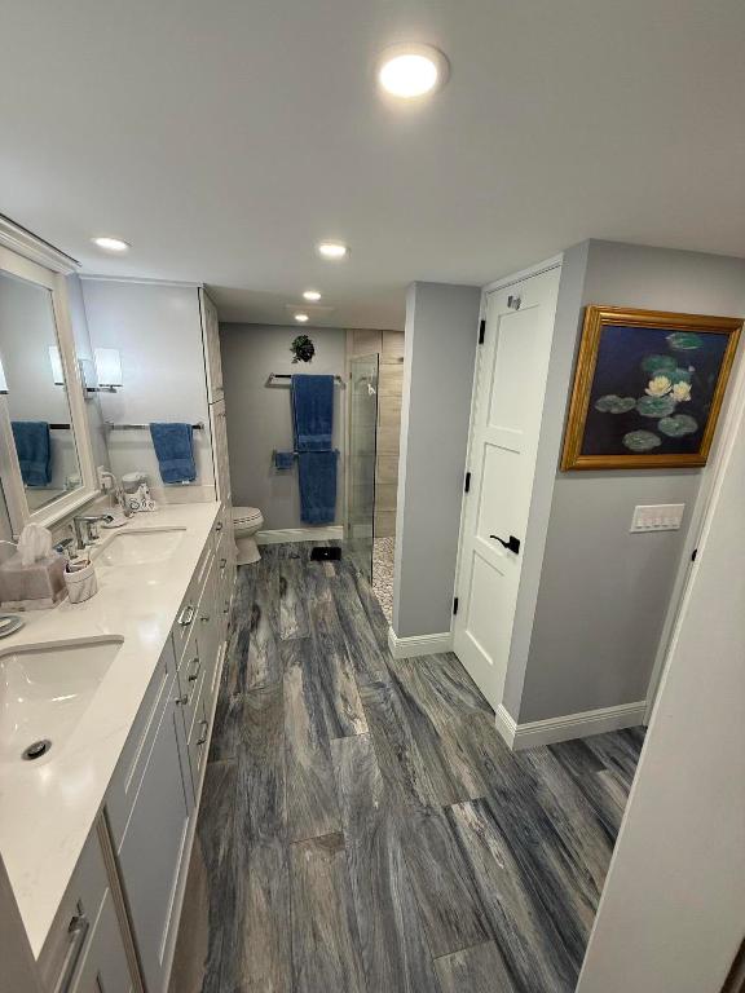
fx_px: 402
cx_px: 372
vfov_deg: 102.1
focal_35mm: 14
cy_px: 496
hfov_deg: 85.7
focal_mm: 2.22
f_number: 2.2
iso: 125
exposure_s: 1/120
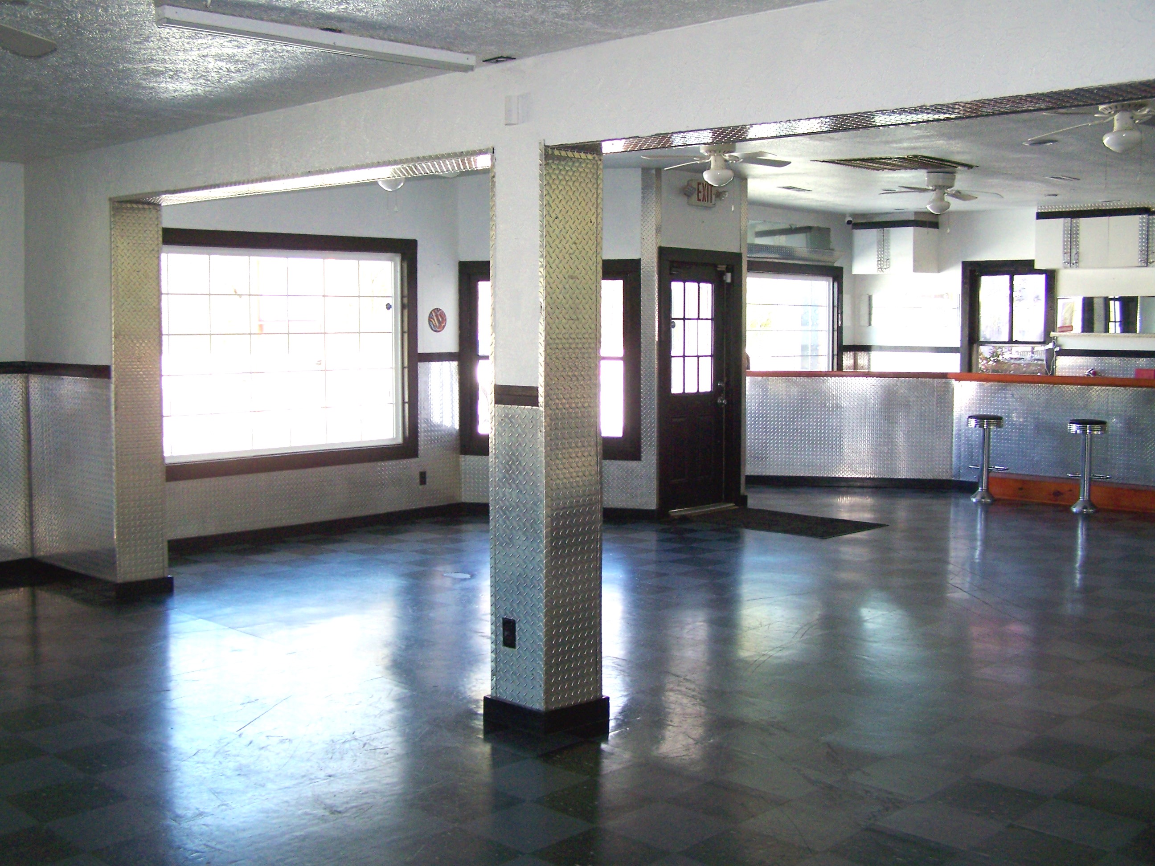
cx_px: 578
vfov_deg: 37.7
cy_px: 433
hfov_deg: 49.0
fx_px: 1268
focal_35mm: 38
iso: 160
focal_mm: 6.3
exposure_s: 1/60
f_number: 2.8
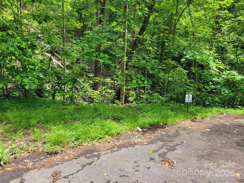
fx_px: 183
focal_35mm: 26
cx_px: 122
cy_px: 92
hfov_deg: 67.3
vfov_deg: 53.1
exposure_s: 1/599
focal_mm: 5.4
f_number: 1.8
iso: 40
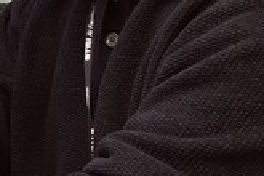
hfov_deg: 13.5
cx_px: -254
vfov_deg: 10.1
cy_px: -92
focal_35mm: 131
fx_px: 961
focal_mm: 18
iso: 1250
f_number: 6.3
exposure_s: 1/60
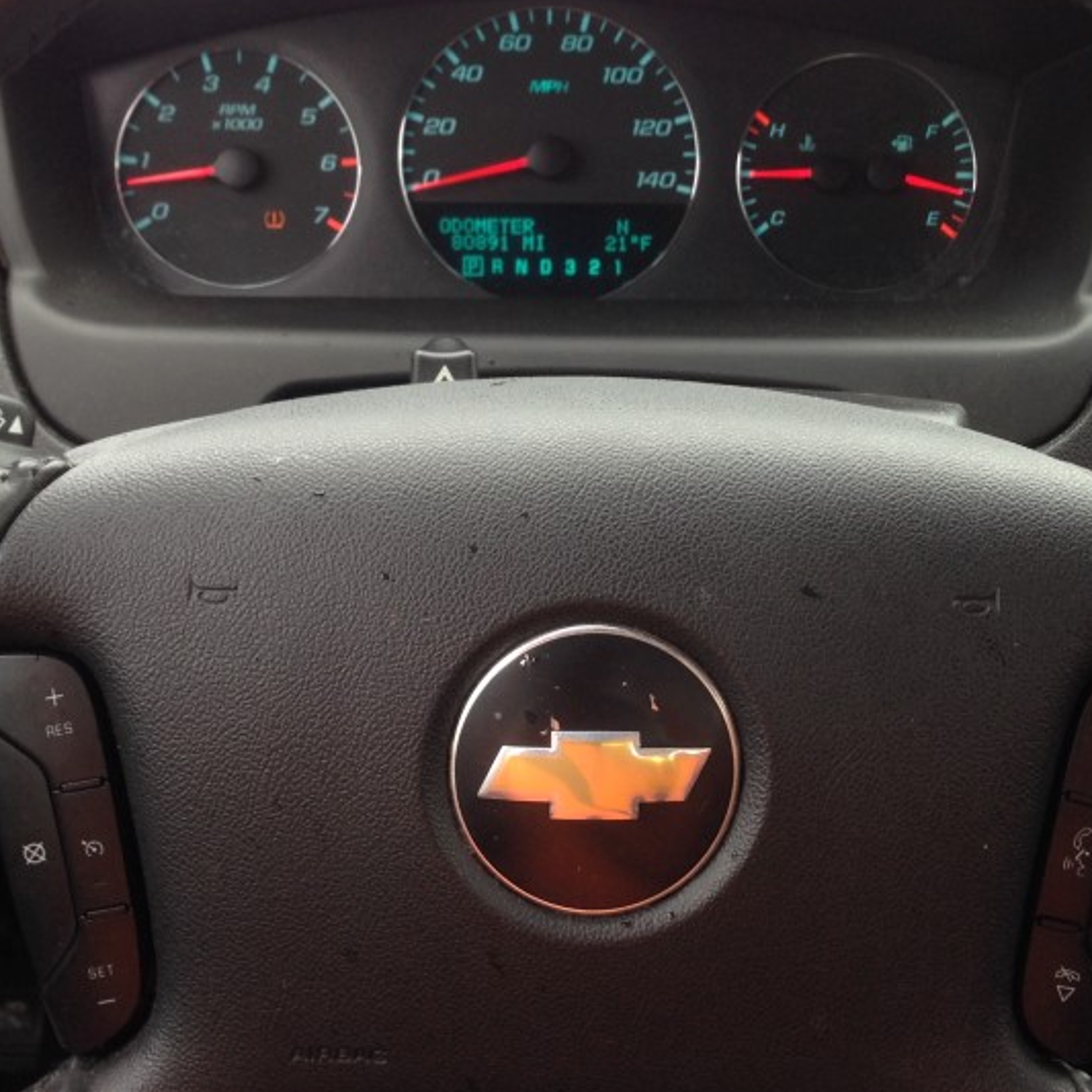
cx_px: 553
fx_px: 1999
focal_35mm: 56
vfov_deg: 30.5
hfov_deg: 30.6
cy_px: 434
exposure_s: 1/40
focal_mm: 4.12
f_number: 2.4
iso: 50
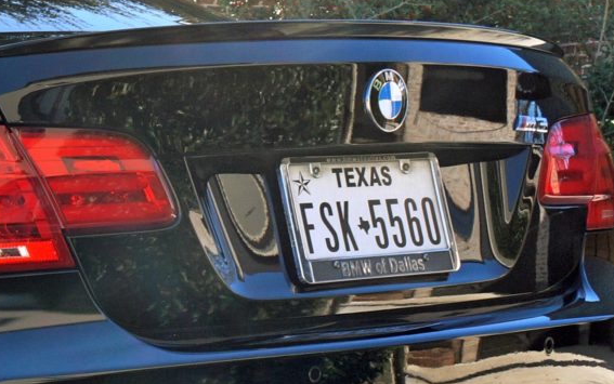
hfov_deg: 15.7
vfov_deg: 11.0
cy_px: 500
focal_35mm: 116
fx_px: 1939
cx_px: -444
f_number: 8
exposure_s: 1/100
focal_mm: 21
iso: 100
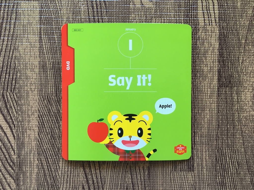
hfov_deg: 61.7
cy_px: 95
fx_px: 213
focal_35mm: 29
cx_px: 127
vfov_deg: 48.2
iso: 50
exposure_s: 1/30
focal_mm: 4.15
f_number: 2.2
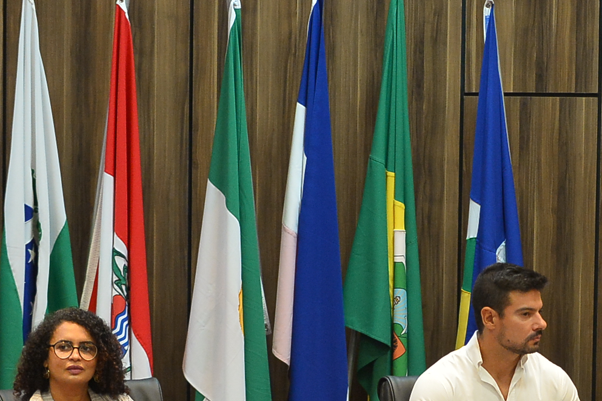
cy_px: 388
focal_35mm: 253
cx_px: 588
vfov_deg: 5.4
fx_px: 4228
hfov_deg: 8.1
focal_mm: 102
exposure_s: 1/160
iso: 4000
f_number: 3.2
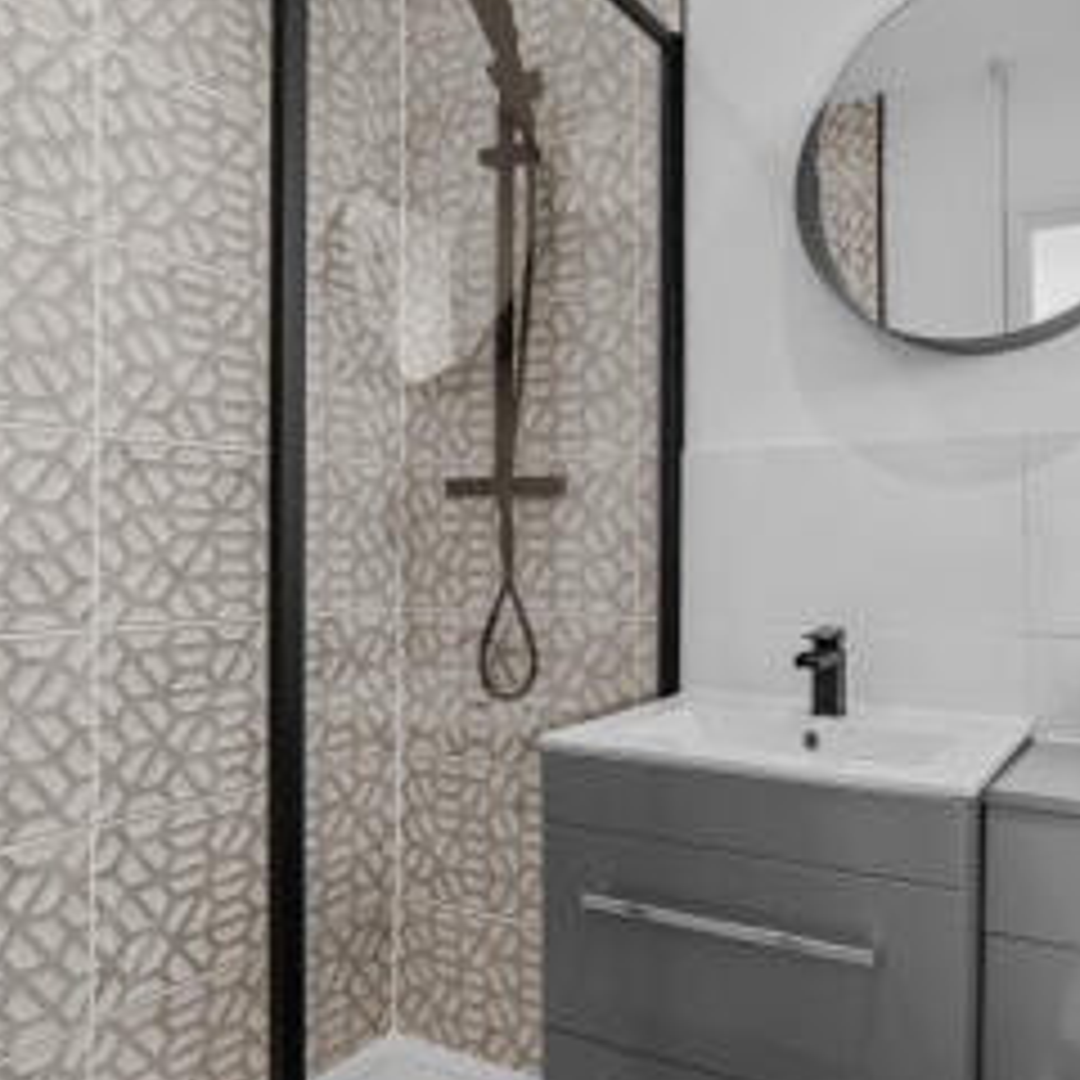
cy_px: 529
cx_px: 756
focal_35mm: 27
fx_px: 953
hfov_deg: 57.2
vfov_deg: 59.1
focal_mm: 15
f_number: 8
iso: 400
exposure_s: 1/8
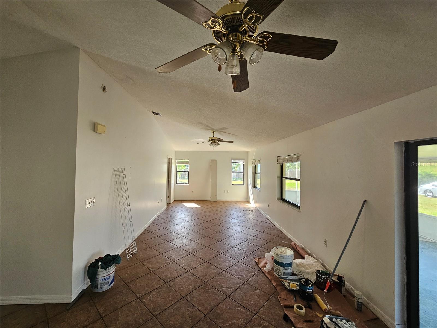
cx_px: 218
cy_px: 164
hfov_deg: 106.2
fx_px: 164
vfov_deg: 89.9
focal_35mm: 13
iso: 80
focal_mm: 2.2
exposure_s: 1/77
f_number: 2.2
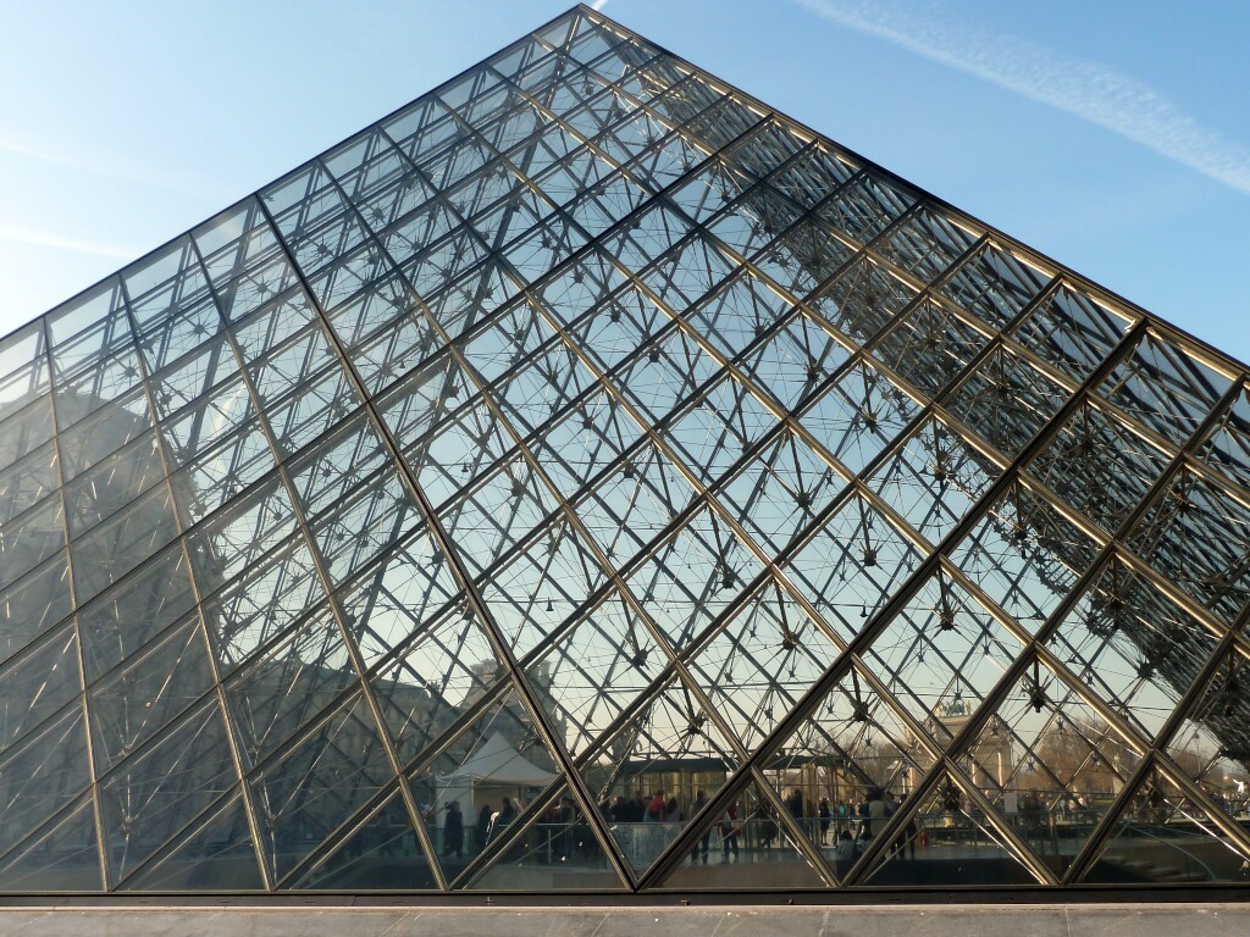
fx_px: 1336
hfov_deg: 50.1
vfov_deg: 38.7
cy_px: 468
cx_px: 625
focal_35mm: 37
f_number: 4
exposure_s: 1/320
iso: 80
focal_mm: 6.1
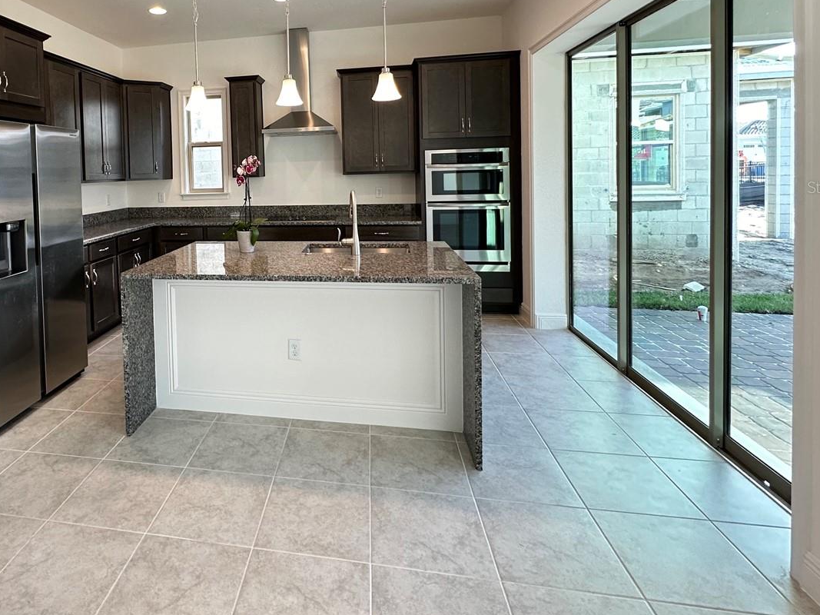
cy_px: 187
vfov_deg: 61.3
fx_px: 497
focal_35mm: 21
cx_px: 265
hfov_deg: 76.2
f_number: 2.2
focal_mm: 2.22
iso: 200
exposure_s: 1/120
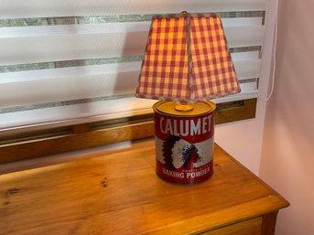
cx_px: 157
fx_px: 263
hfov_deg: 61.7
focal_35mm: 29
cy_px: 118
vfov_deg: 48.2
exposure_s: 1/120
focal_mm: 3
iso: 64
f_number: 1.8
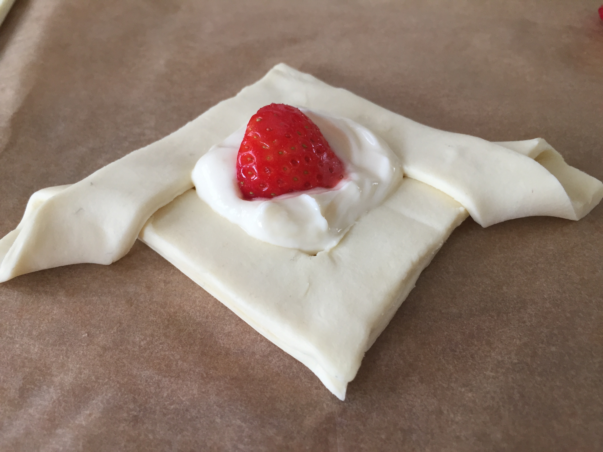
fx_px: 505
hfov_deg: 61.7
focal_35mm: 29
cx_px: 302
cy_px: 226
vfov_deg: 48.2
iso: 64
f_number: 2.2
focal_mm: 4.15
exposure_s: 1/33
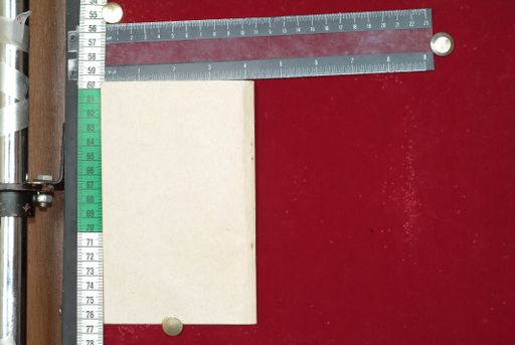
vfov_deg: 15.5
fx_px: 1268
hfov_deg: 23.0
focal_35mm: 88
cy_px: 172
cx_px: 258
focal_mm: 59
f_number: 13
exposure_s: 1/20
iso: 160
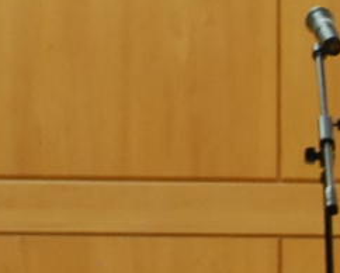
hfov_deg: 2.0
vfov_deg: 1.6
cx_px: 1006
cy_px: 345
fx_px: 9645
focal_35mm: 958
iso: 800
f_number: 5.6
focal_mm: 85
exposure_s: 1/50
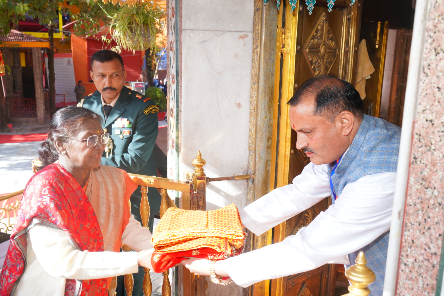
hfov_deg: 58.7
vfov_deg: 41.2
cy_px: 148
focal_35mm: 32
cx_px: 222
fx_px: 395
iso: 400
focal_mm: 32
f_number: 7.1
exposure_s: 1/160
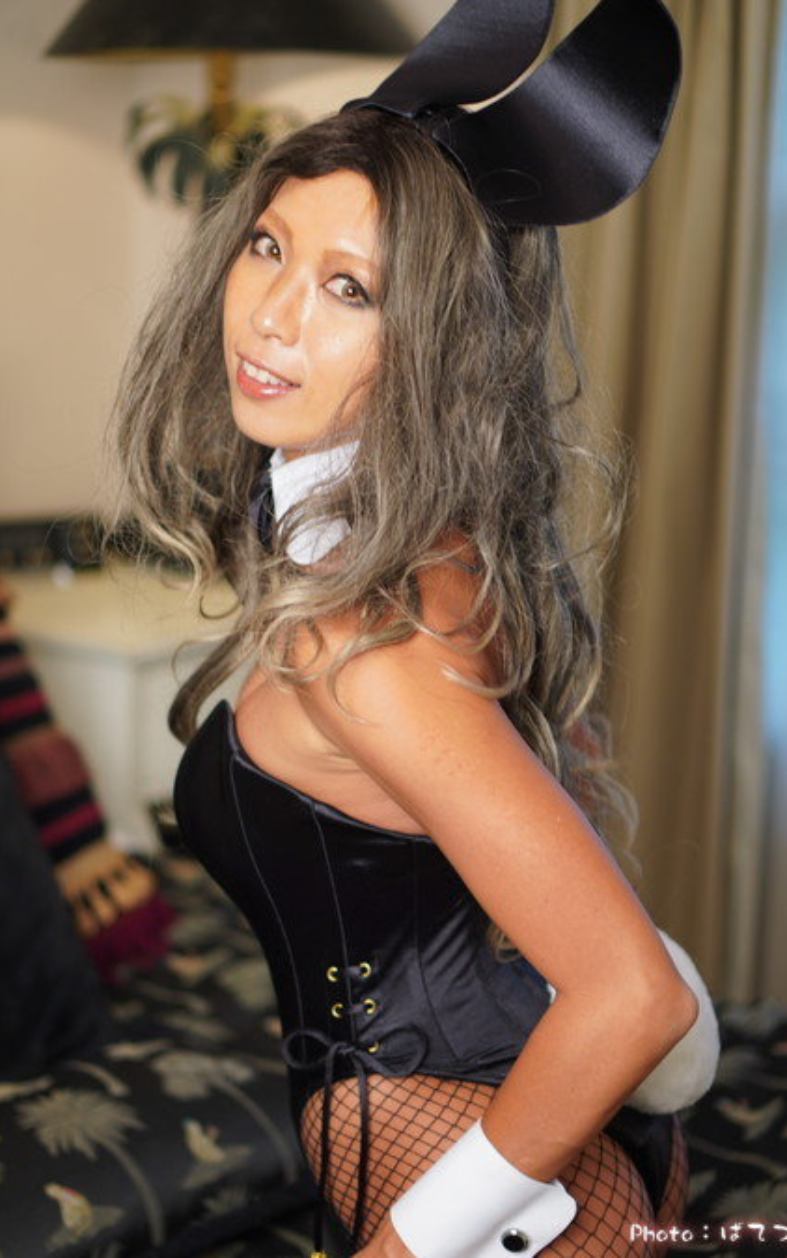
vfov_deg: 26.8
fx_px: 2642
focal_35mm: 77
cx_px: 391
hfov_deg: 16.9
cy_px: 630
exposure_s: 1/80
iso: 125
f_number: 1.8
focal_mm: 50
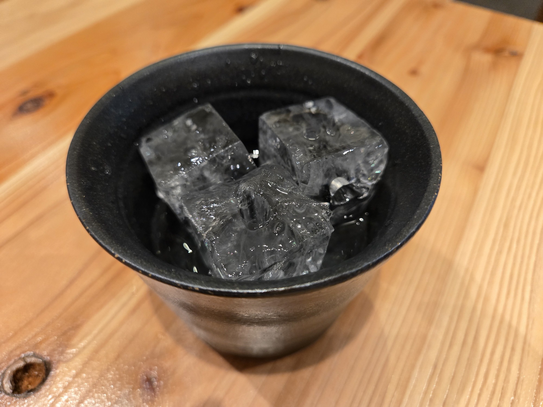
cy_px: 204
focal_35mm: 23
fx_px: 361
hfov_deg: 73.9
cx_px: 272
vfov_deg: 58.9
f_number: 1.8
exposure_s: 1/100
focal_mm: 5.4
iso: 500
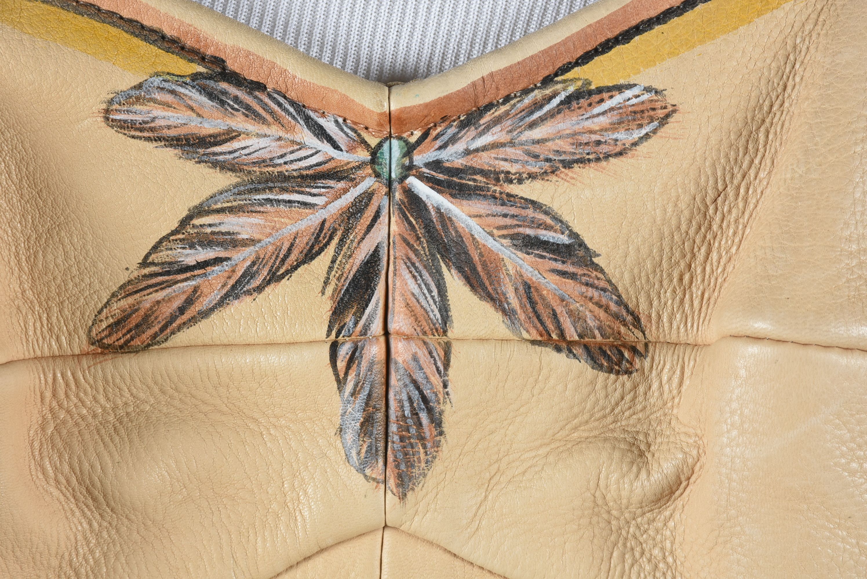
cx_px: 434
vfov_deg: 7.1
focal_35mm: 195
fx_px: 4700
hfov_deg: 10.5
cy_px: 290
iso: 320
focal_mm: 130
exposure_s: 1/125
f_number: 16
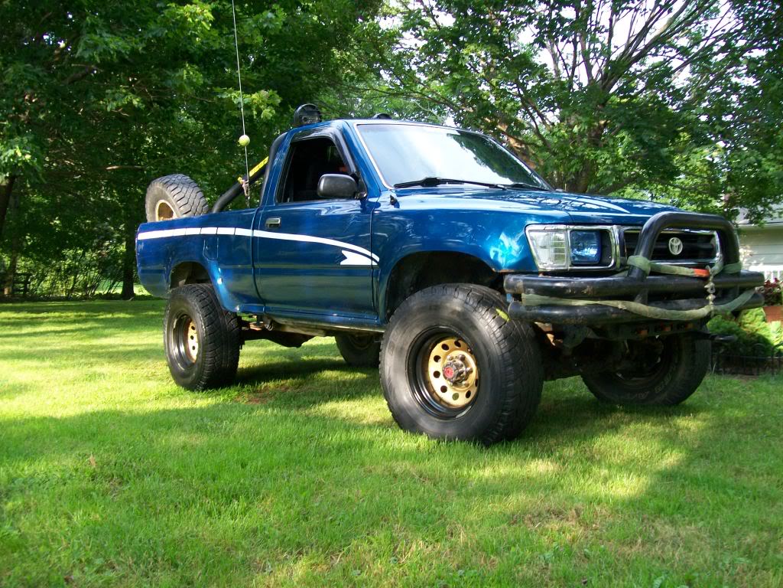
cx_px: 392
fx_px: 769
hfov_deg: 54.0
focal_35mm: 34
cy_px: 294
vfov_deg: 41.8
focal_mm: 6.1
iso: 64
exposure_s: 1/125
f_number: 2.7
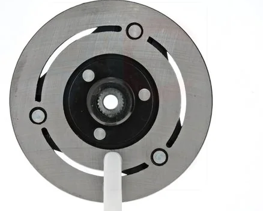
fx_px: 1200
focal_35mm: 154
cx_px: 118
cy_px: 98
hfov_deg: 12.5
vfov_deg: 10.0
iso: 1600
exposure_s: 1/15
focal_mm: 80
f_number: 25
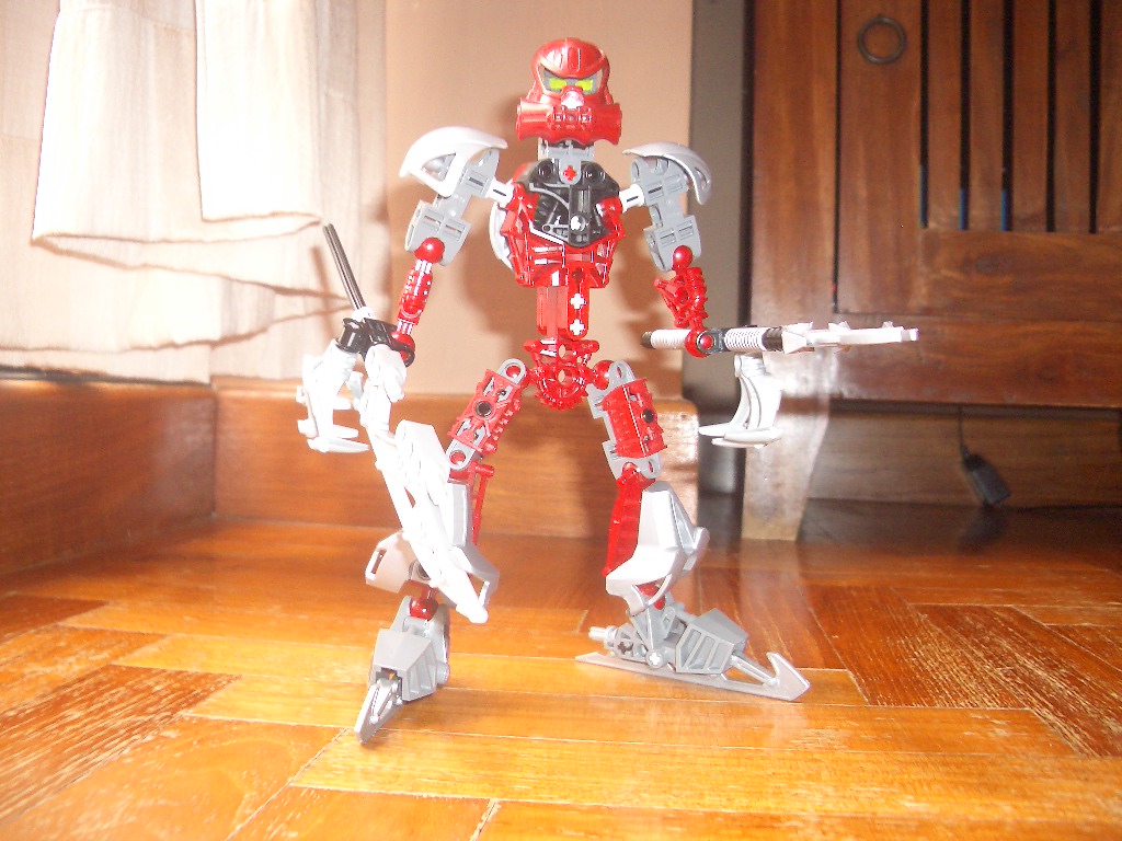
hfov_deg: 52.6
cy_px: 420
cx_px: 561
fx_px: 1134
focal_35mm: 35
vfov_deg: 40.7
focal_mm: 5.8
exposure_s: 1/40
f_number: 2.6
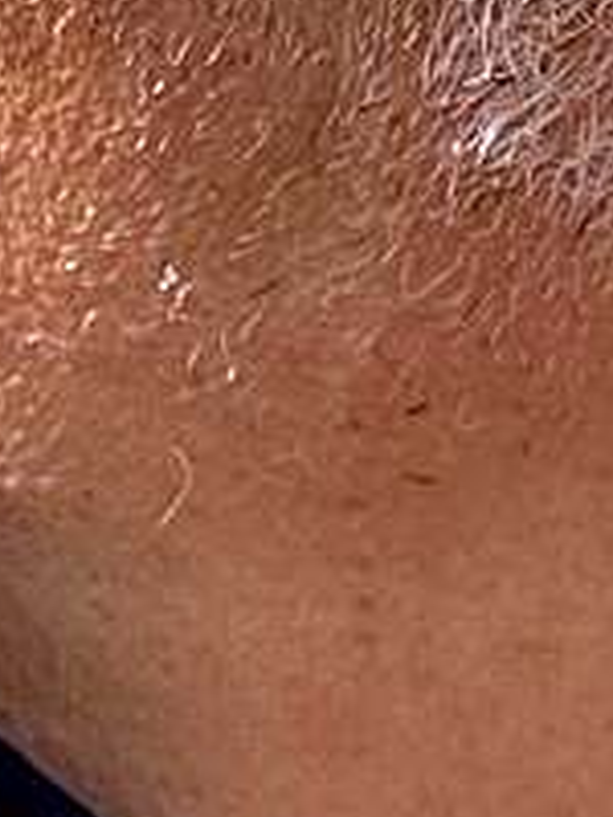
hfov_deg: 6.9
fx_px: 5100
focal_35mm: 216
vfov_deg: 8.8
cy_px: -621
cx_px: 572
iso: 25
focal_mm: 2.69
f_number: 1.9
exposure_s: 1/1058
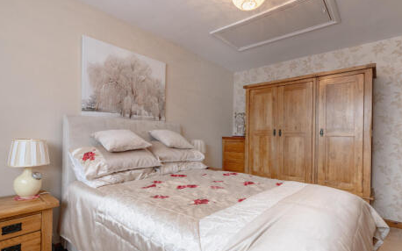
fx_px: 197
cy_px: 136
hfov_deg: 91.1
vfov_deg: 64.8
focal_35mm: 18
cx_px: 199
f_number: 8
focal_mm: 17
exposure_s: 1/13
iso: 400
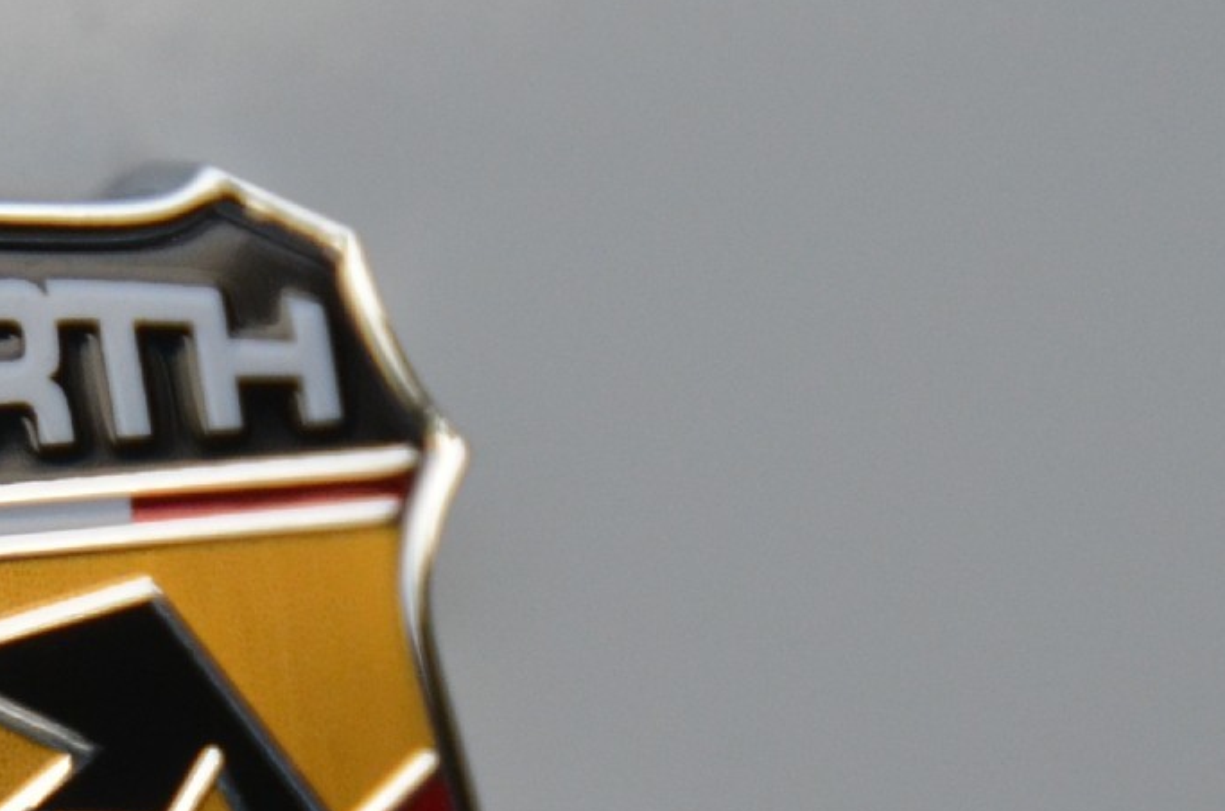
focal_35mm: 714
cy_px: 642
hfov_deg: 2.9
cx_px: 14
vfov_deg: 1.9
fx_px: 24239
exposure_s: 1/500
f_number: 5.6
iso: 900
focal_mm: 130
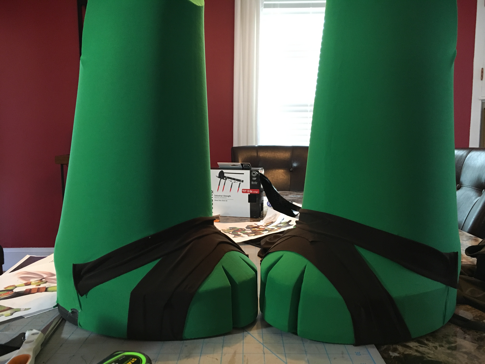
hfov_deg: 61.7
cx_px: 242
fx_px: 406
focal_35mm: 29
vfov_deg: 48.2
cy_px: 182
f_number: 2.2
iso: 200
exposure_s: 1/30
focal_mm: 4.15
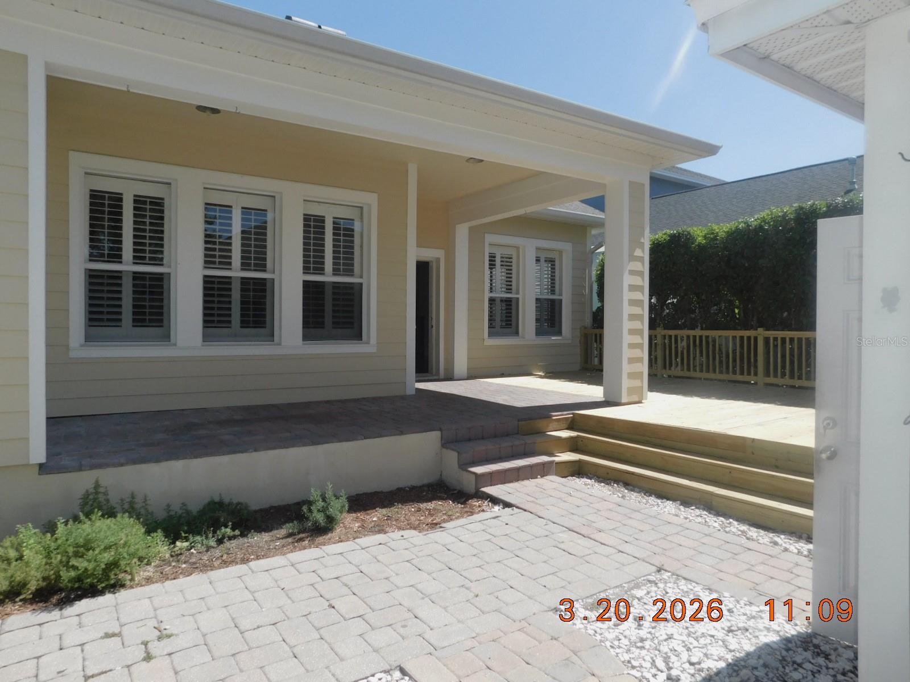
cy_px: 341
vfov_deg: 58.9
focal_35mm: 23
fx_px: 605
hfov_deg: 73.9
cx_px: 455
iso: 125
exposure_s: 1/1250
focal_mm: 4
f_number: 3
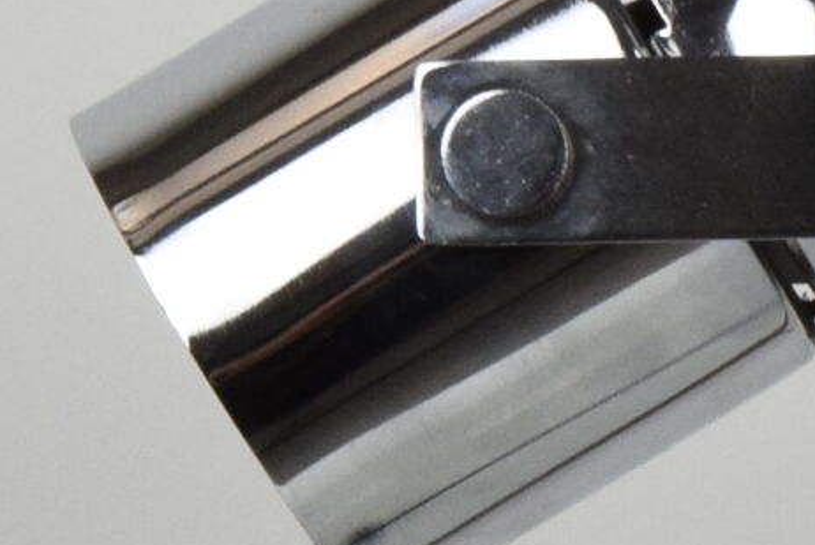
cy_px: 1108
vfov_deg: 5.8
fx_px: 5280
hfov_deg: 8.7
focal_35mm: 233
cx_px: 1155
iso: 1600
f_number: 18
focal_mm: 24
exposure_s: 1/100
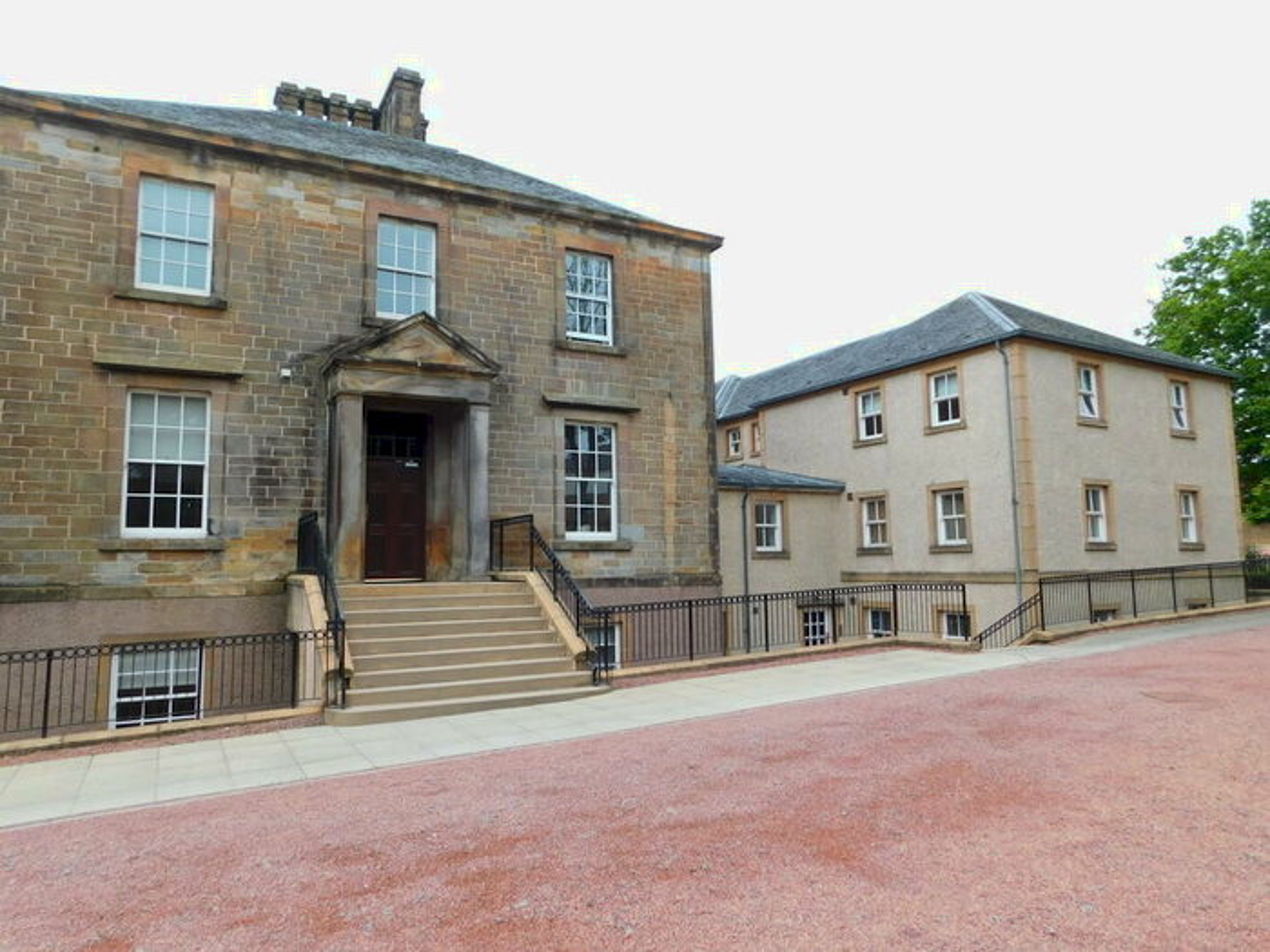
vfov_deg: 58.9
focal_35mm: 23
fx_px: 844
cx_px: 635
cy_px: 476
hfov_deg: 73.9
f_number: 3
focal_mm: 4
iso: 125
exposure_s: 1/400
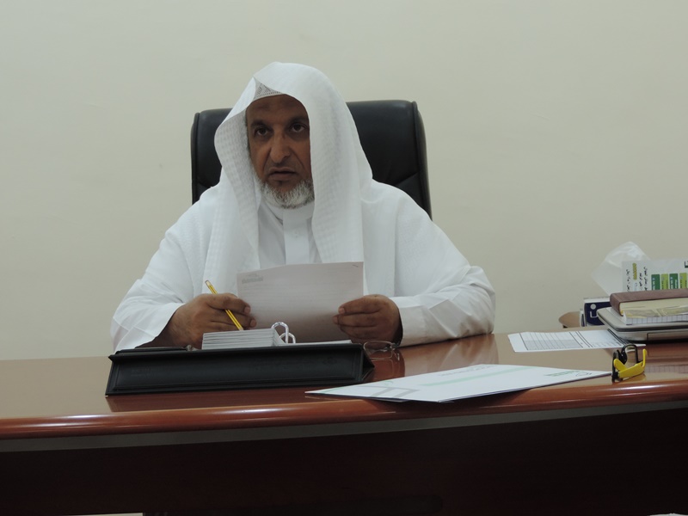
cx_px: 344
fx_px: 1689
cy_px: 258
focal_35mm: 85
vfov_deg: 17.4
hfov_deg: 23.0
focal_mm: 15.1
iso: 400
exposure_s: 1/80
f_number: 4
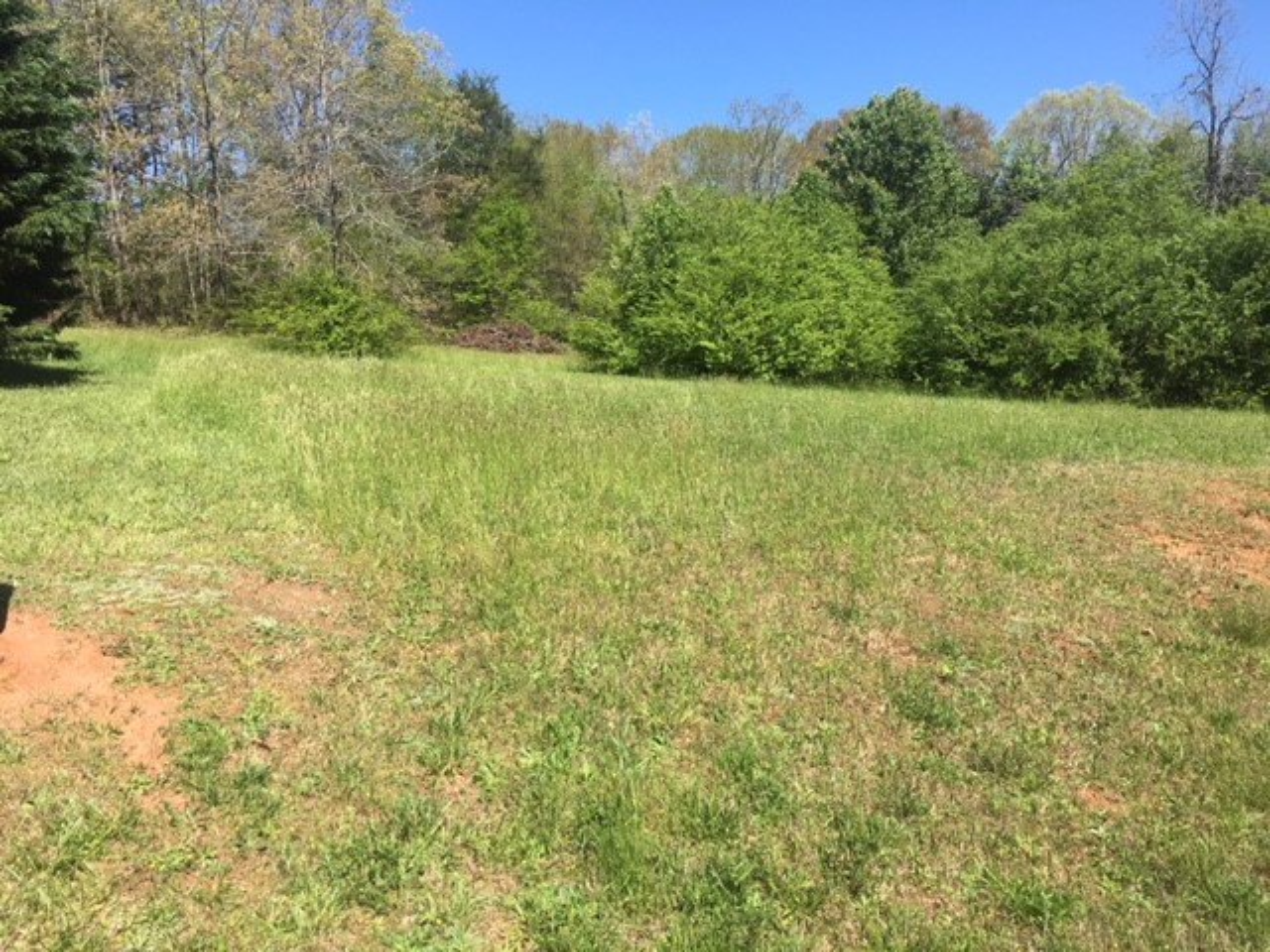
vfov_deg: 48.2
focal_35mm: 29
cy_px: 476
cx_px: 635
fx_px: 1064
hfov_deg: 61.7
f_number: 2.2
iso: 25
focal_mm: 4.15
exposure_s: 1/1099
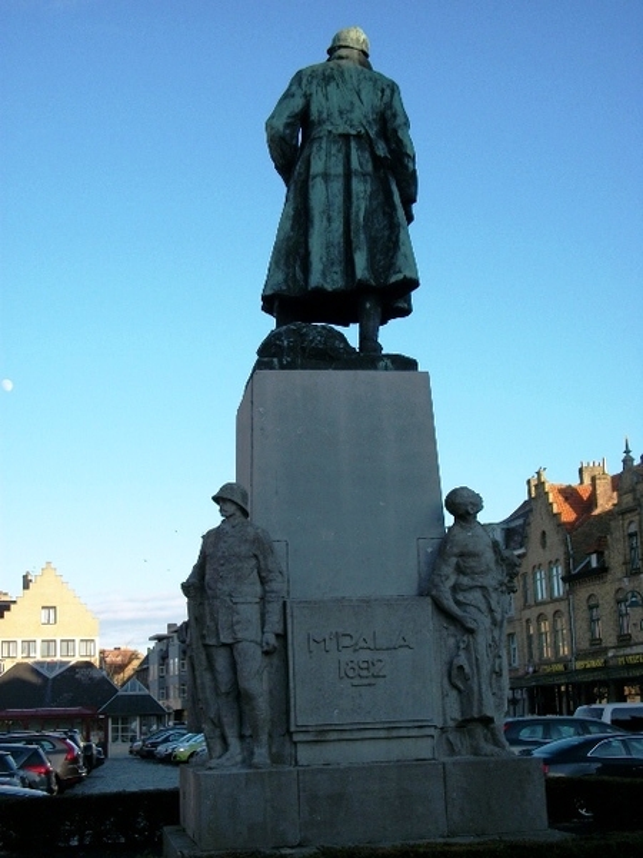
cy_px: 429
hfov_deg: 29.1
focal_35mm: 50
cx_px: 322
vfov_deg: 38.2
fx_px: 1238
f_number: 3.6
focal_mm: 8.8
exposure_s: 1/320
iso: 80
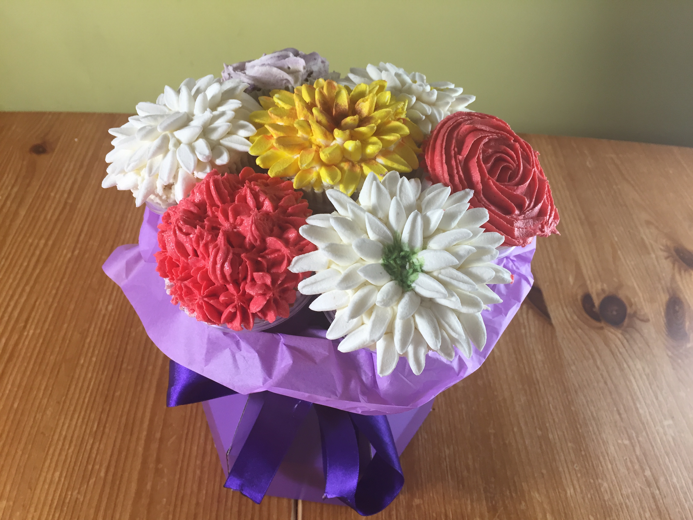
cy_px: 260
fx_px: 581
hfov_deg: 61.7
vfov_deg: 48.2
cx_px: 346
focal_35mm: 29
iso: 40
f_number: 2.2
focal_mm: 4.15
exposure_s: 1/33
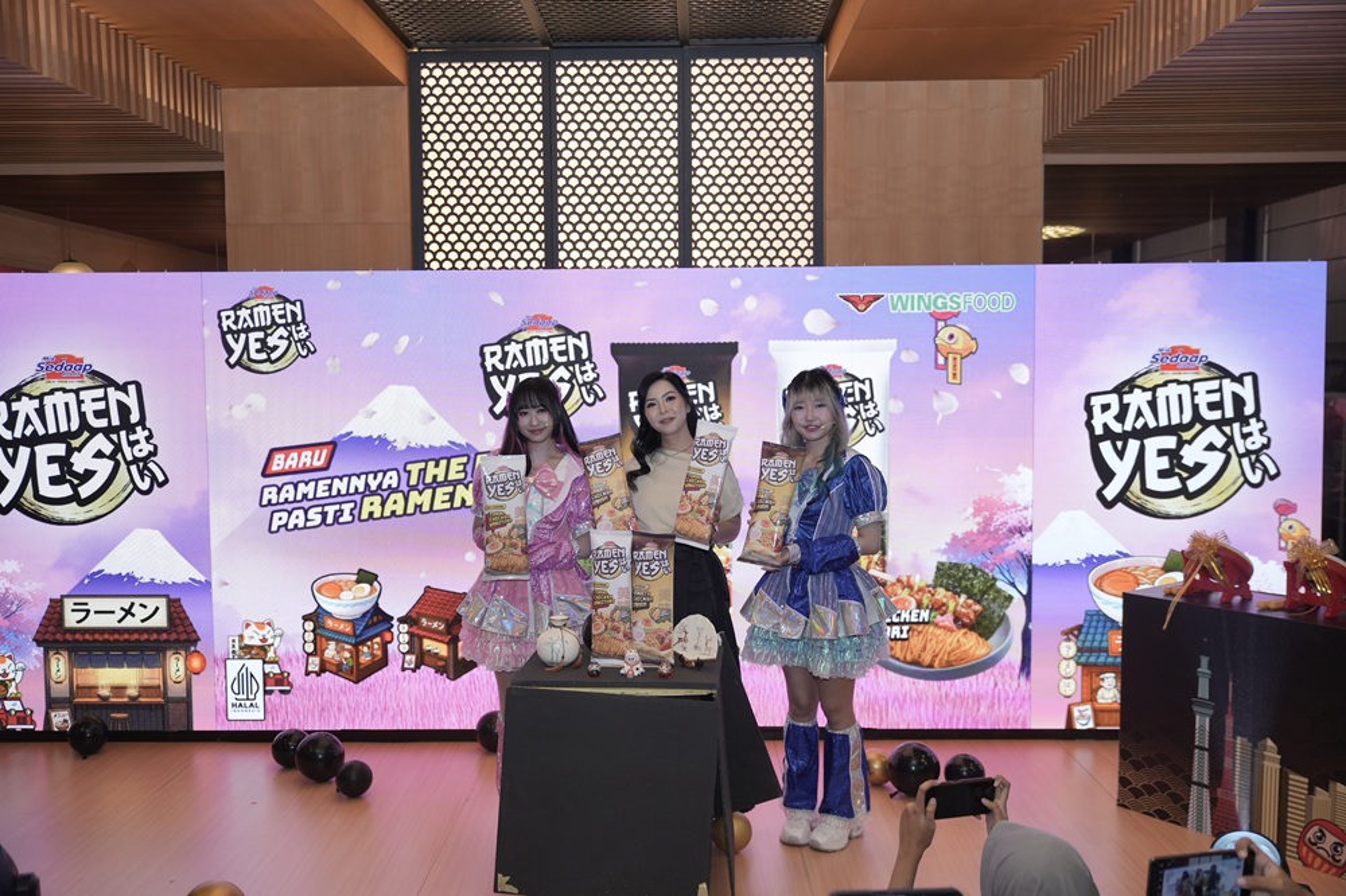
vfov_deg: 39.9
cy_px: 448
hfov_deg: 57.2
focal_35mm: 33
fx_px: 1233
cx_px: 673
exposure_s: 1/200
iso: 640
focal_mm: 33
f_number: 2.8
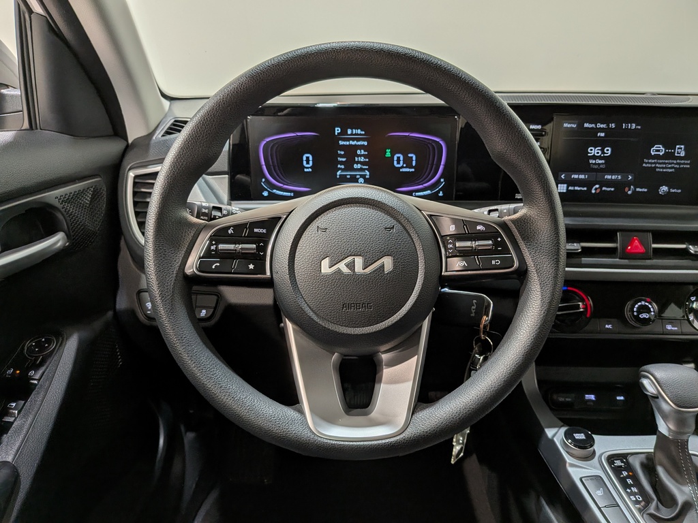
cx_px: 349
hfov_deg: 71.6
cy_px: 262
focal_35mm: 24
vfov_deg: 56.8
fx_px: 484
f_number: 1.7
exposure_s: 1/152
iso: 24
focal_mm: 4.53
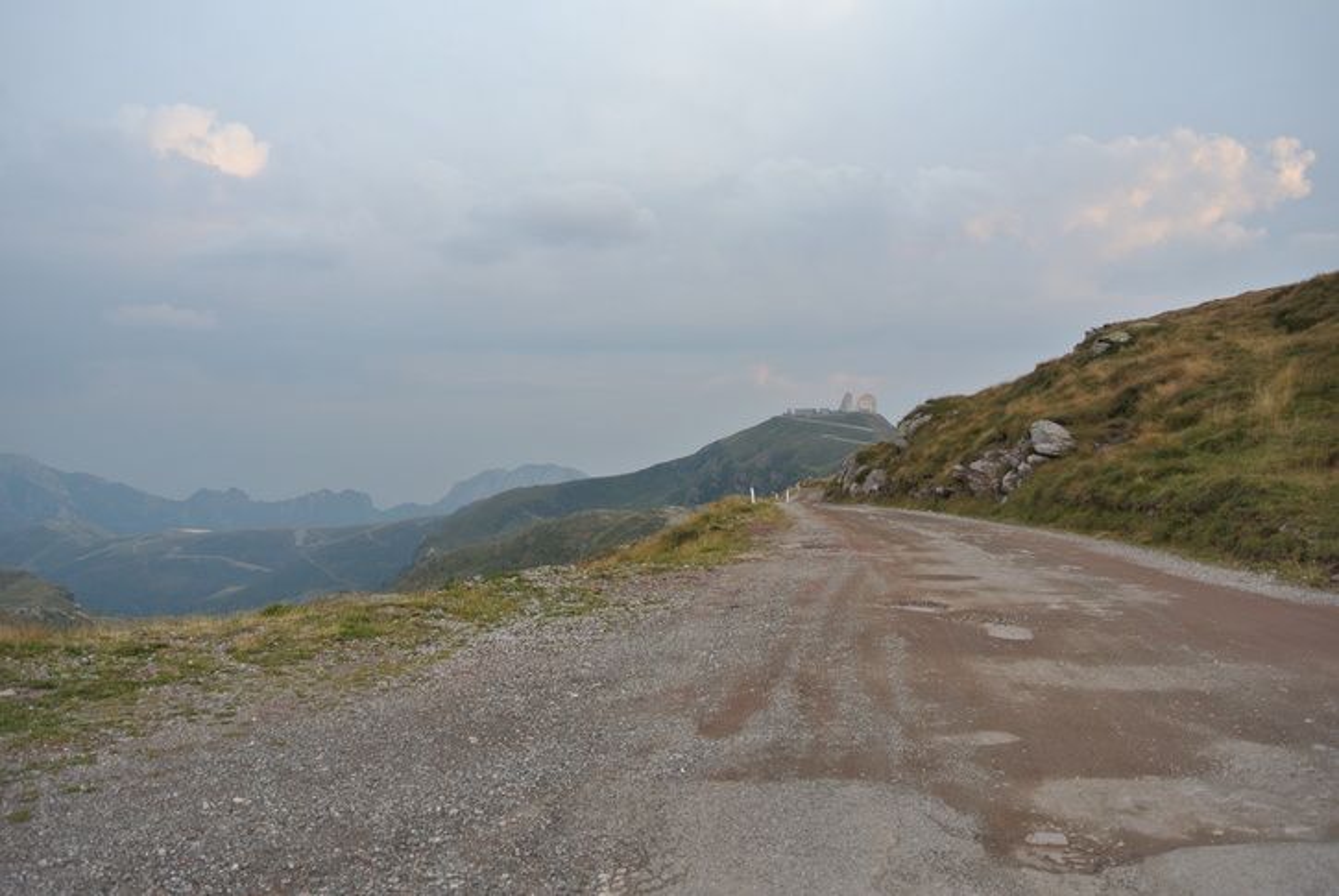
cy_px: 448
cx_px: 670
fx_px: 1117
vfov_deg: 43.7
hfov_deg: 61.9
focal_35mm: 30
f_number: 3.5
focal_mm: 11.4
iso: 100
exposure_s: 1/50
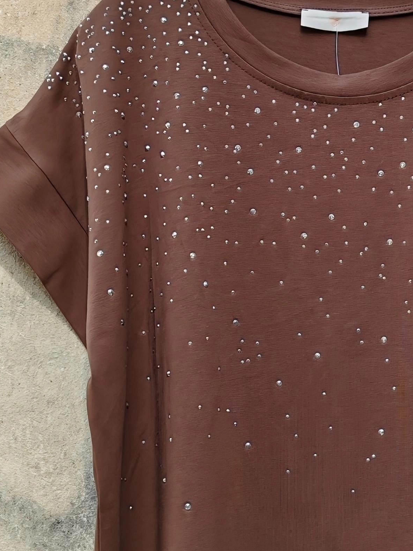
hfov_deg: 20.7
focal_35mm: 70
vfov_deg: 27.8
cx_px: 354
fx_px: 1114
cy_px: 307
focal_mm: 6.12
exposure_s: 1/320
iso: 50
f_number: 1.9
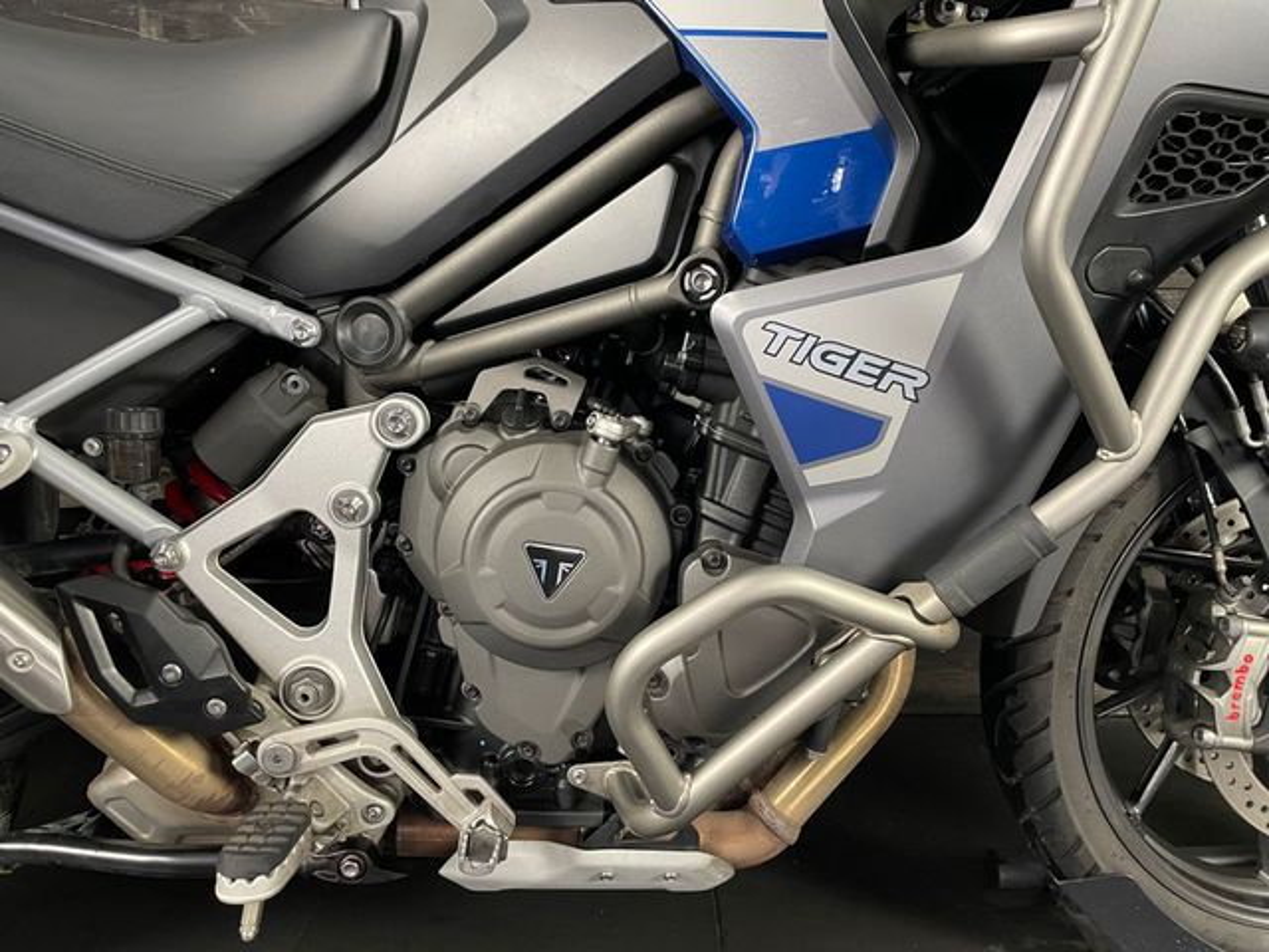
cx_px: 634
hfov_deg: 67.3
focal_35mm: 26
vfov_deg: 53.1
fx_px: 953
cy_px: 476
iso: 250
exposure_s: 1/50
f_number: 1.6
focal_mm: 4.2
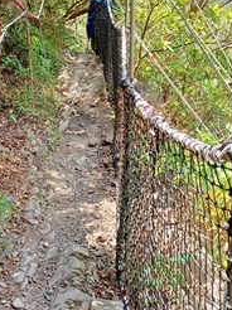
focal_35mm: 61
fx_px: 546
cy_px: 63
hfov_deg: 23.6
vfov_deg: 30.9
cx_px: 44
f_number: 1.8
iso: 32
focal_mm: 4.6
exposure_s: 1/121
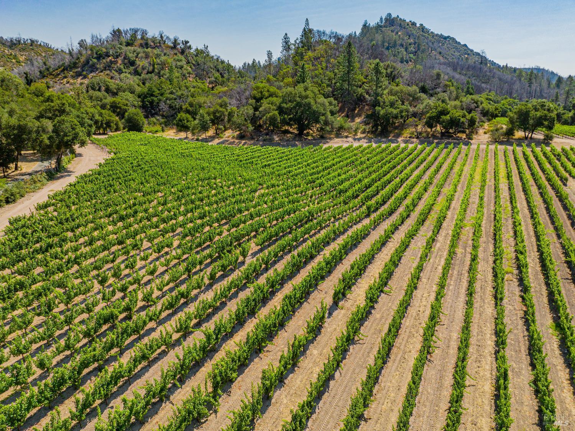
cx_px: 288
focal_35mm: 24
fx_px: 398
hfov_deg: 71.6
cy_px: 216
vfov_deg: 56.8
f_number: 2.8
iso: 150
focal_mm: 12.29
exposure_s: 1/2500
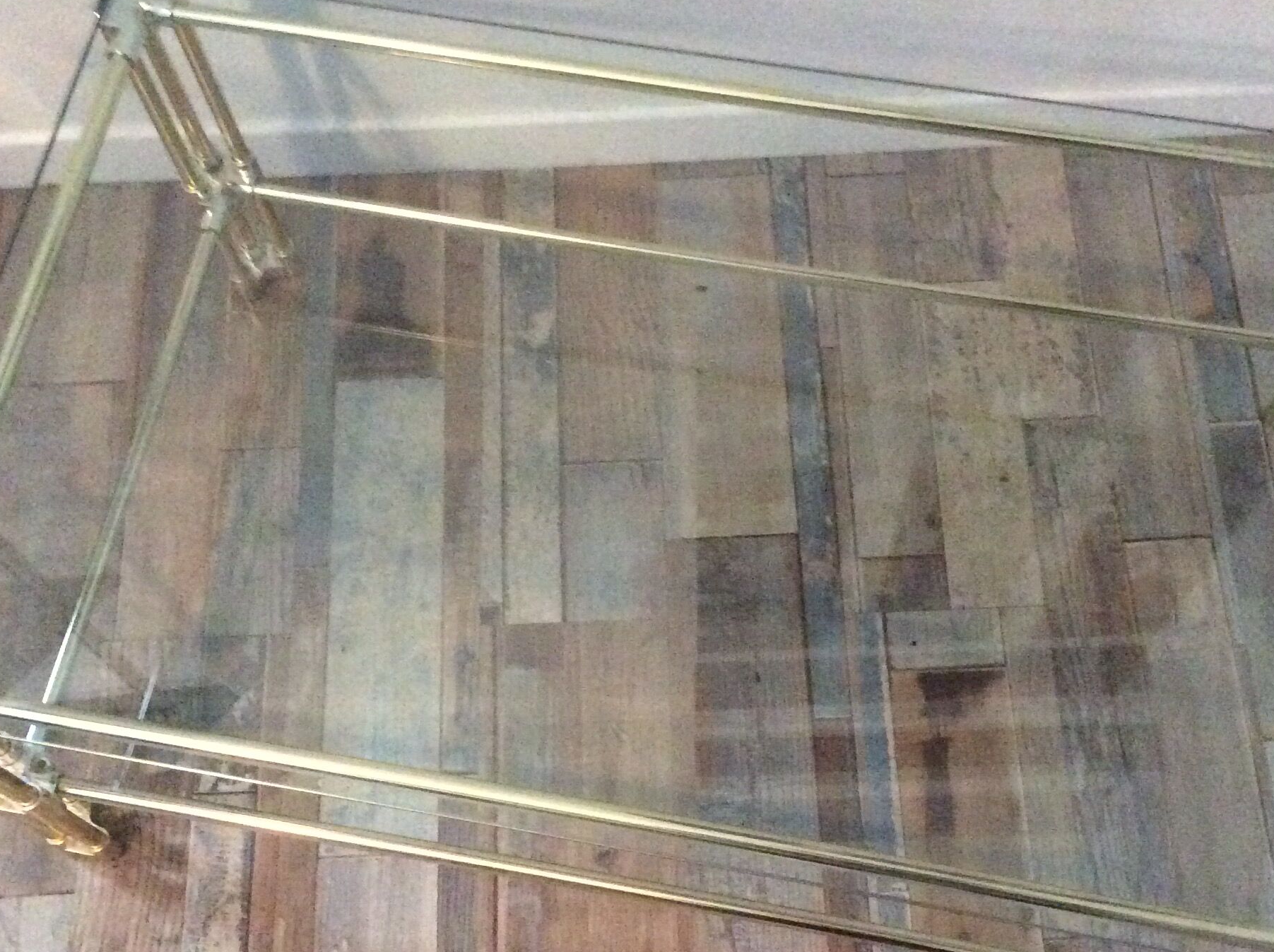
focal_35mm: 46
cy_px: 539
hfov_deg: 41.3
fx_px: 1691
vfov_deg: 31.4
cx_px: 673
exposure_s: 1/17
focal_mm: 3.3
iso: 640
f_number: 2.4
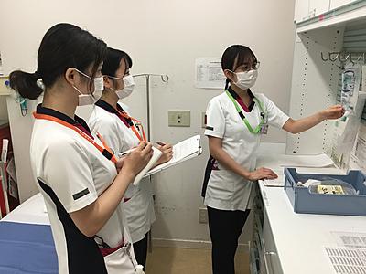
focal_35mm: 31
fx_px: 328
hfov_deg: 58.4
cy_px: 137
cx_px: 183
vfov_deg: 45.4
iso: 40
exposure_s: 1/30
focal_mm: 3.3
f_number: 2.4
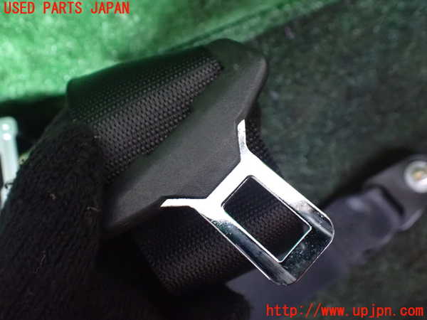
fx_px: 370
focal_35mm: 30
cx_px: 214
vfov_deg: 46.8
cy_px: 160
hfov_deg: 60.0
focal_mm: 5.4
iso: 1600
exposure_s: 1/30
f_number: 2.3
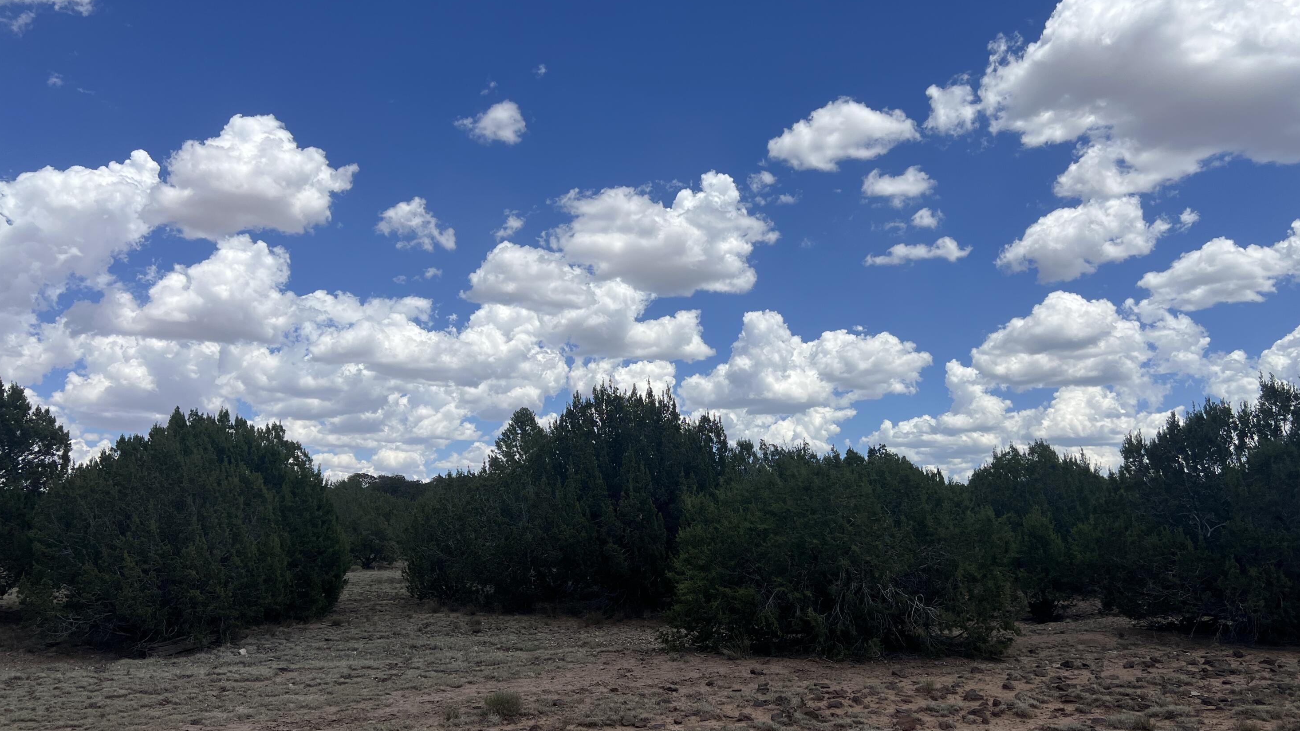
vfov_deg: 40.1
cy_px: 416
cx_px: 663
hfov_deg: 66.1
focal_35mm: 29
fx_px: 1000
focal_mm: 5.7
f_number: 1.5
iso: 50
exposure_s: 1/6993
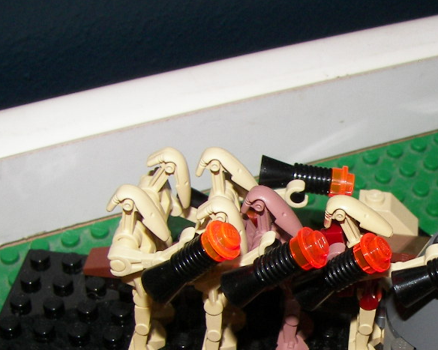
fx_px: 998
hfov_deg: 24.1
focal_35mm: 77
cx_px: 387
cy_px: 290
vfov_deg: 19.7
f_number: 2.8
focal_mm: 6
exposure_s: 1/30
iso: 100
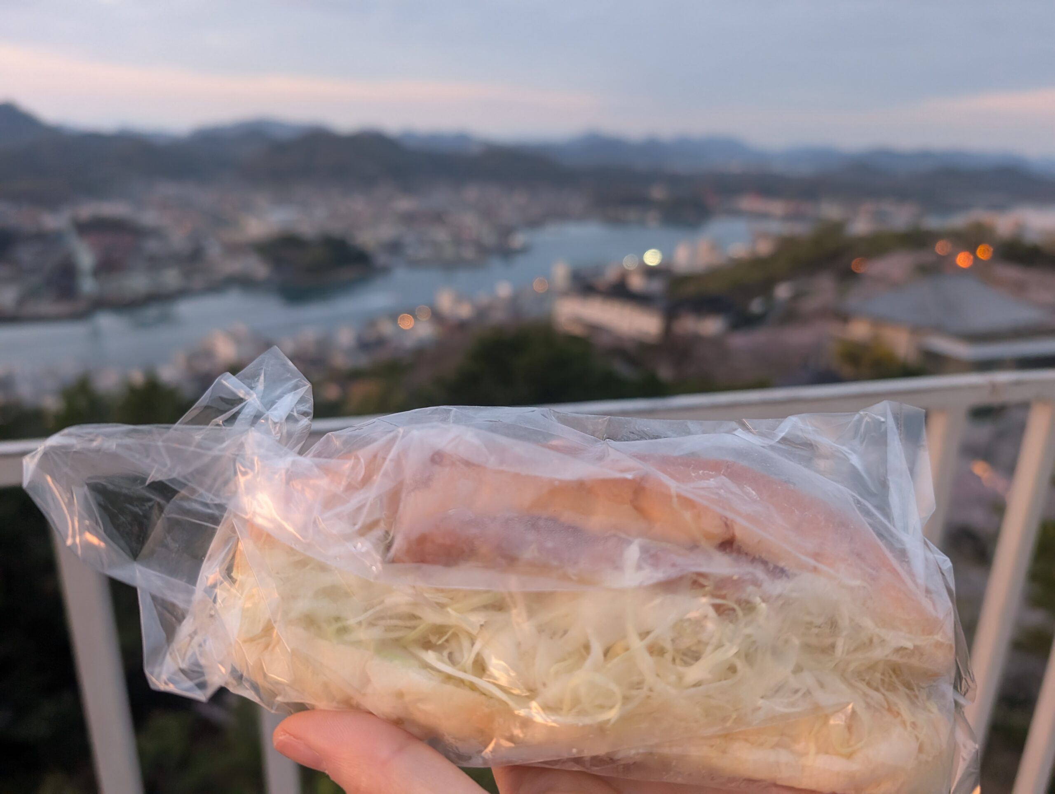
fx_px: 733
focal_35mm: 24
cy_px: 397
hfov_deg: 71.5
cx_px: 528
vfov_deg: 56.9
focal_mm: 6.9
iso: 1147
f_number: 1.68
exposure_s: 1/477
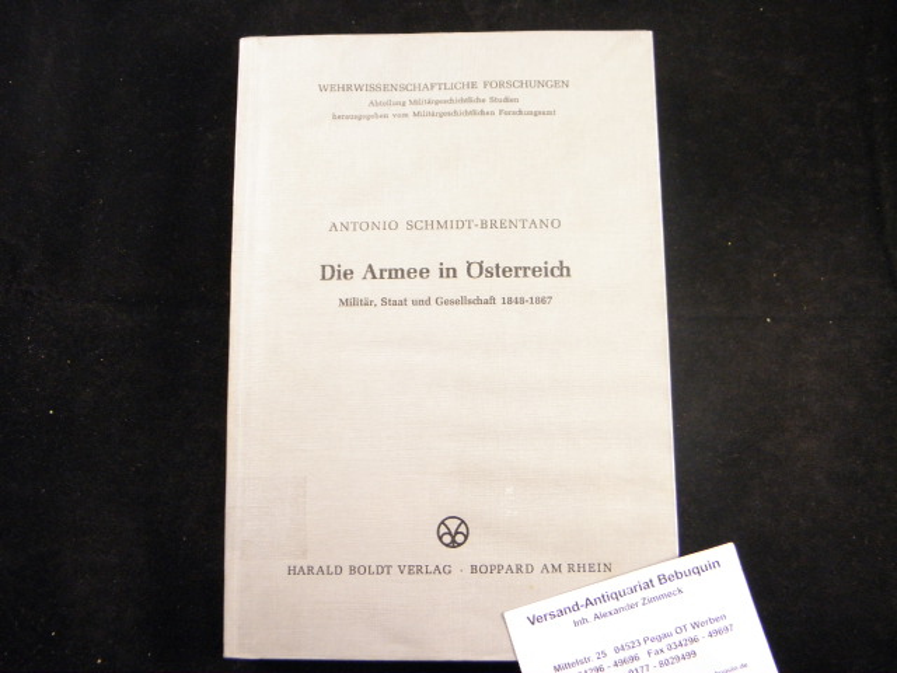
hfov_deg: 54.0
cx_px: 448
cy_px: 336
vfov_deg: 41.8
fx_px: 881
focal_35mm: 34
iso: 320
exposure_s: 1/30
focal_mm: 6.2
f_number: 3.7
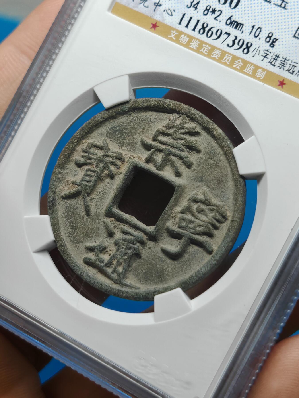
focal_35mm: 95
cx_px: 150
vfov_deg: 20.7
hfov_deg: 15.6
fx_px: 1094
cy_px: 199
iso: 64
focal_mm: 7.62
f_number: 1.6
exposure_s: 1/230
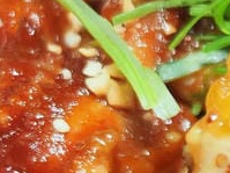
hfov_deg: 11.9
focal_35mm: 139
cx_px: 525
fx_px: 923
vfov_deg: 10.1
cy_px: 312
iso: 1000
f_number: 2
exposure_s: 1/600
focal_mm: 8.72
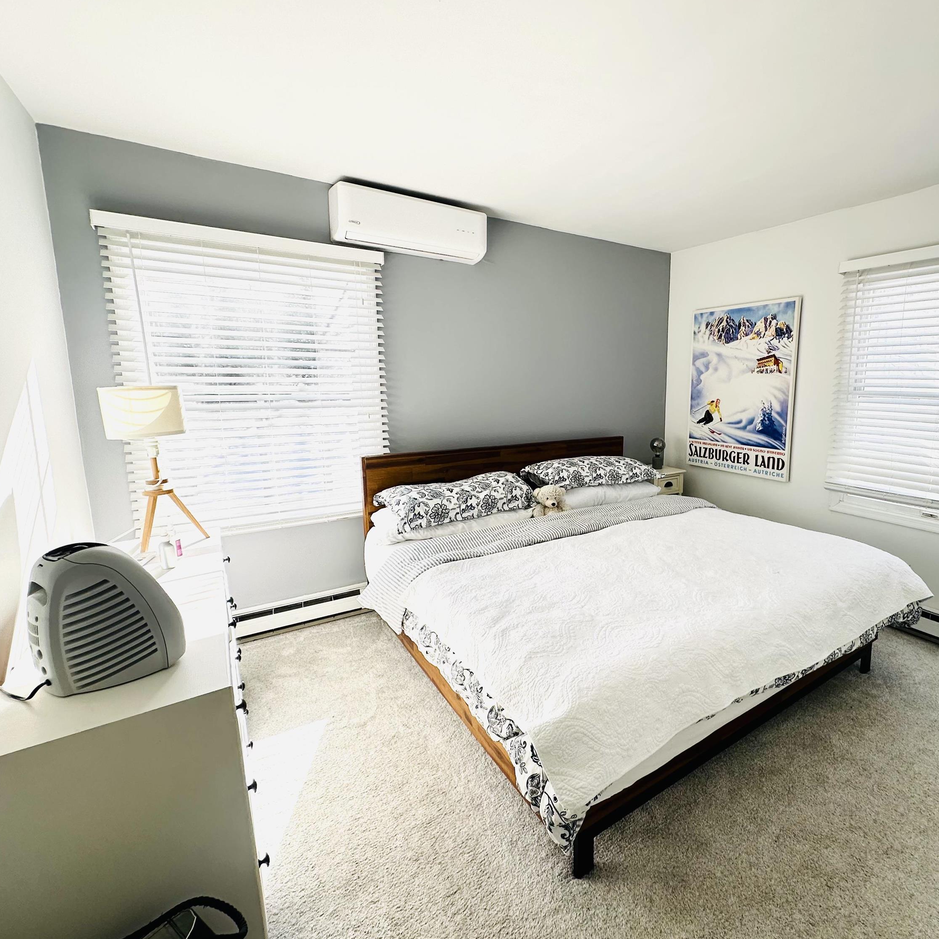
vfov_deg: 84.0
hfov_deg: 82.2
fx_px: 522
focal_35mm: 17
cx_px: 592
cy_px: 459
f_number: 2.2
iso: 40
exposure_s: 1/243
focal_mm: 2.22
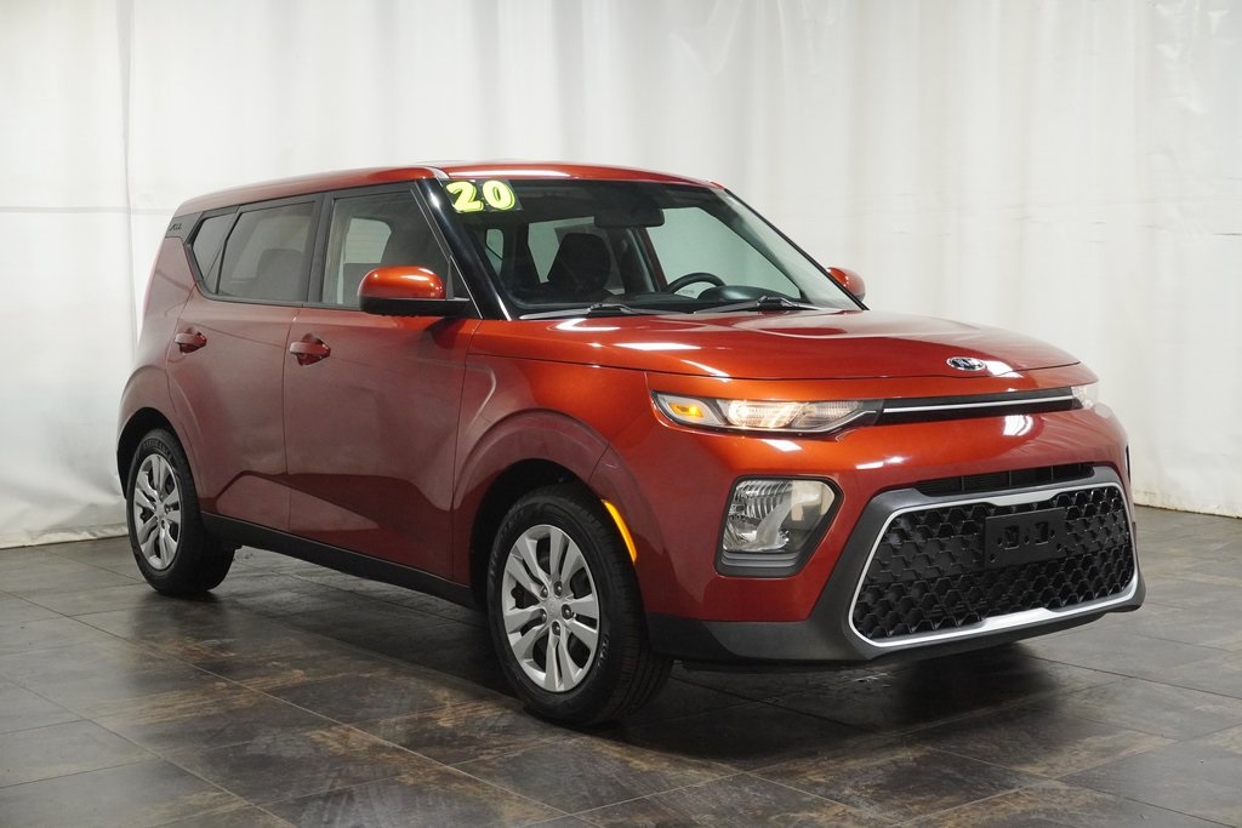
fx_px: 1708
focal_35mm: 50
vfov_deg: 27.3
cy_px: 414
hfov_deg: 40.0
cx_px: 621
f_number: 8
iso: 3200
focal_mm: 33
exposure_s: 1/100
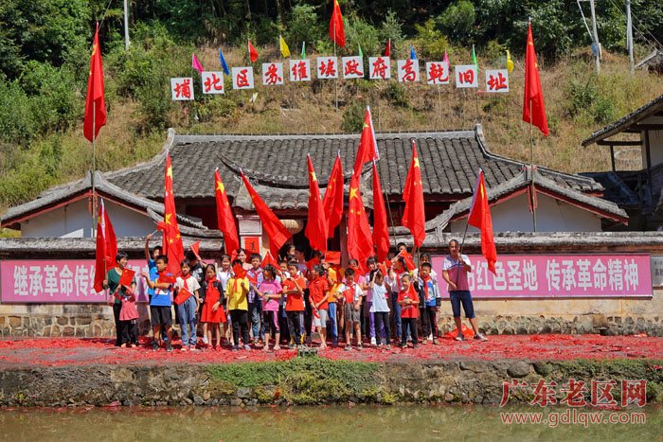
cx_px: 332
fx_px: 718
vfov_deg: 34.2
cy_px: 221
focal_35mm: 39
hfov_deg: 49.5
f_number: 6.3
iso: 50
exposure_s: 1/320
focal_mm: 39
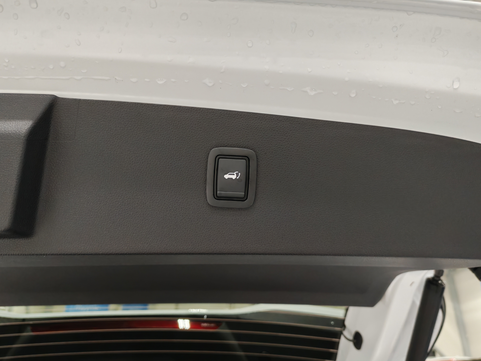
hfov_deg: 61.7
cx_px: 240
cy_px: 180
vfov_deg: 48.2
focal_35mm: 29
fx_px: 403
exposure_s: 1/100
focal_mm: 6.12
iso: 1644
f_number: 1.9
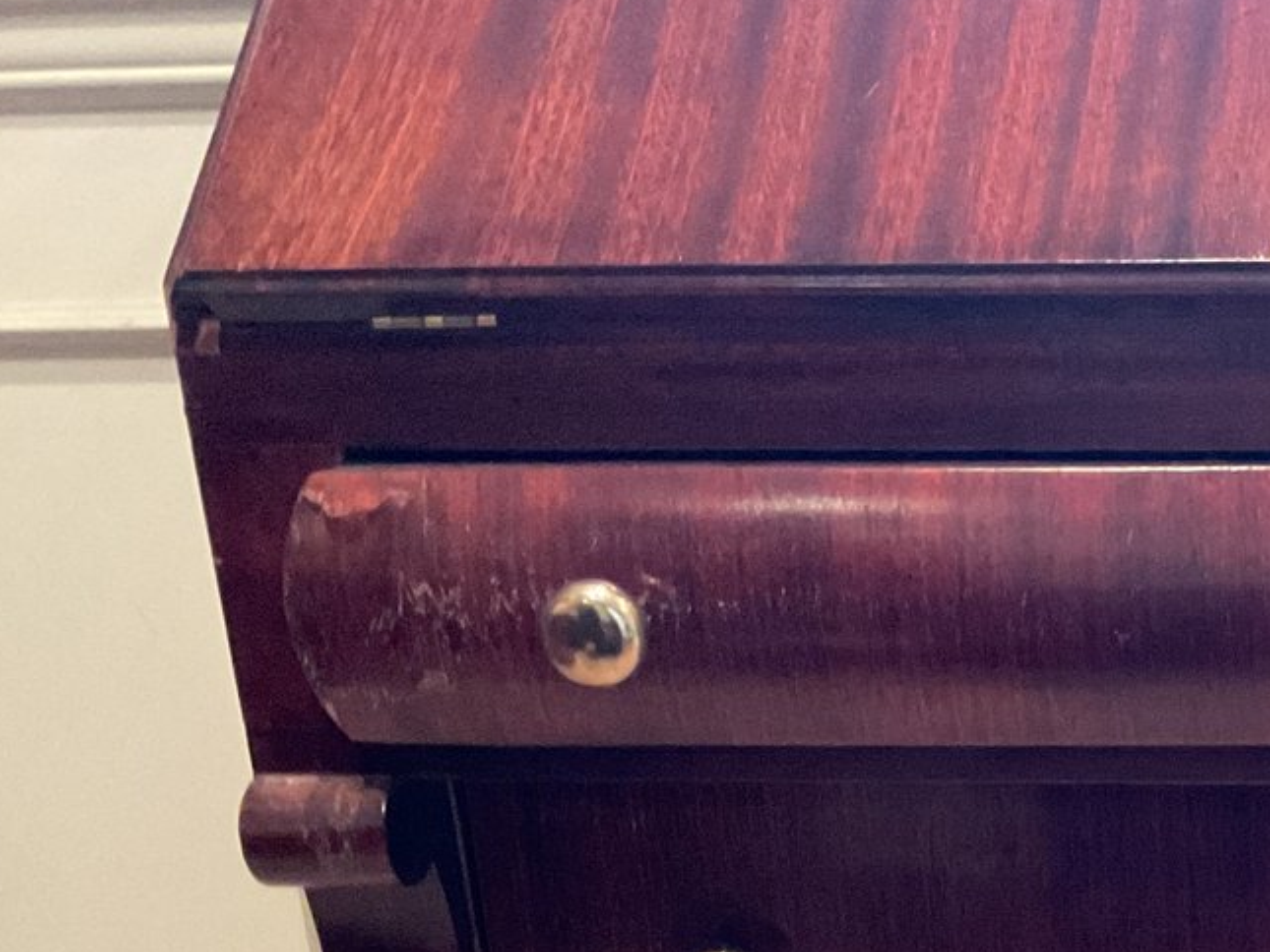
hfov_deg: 26.1
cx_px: 1444
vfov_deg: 20.5
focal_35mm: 68
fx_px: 2495
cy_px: 1071
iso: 500
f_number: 1.8
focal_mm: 3
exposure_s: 1/24
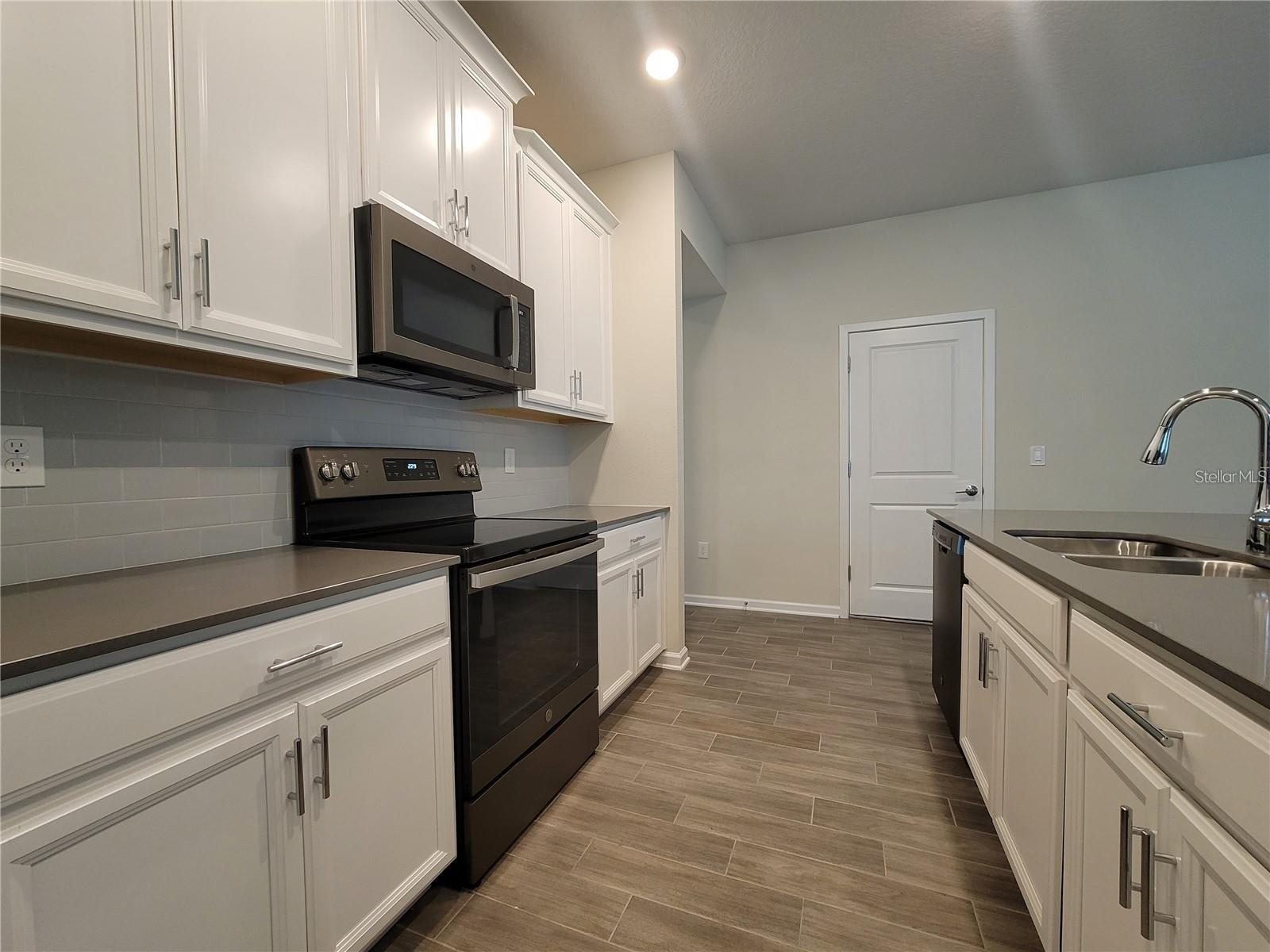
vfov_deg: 89.9
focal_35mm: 13
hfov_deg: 106.2
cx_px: 635
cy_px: 476
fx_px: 477
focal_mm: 2.2
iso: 250
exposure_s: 1/59
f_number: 2.2
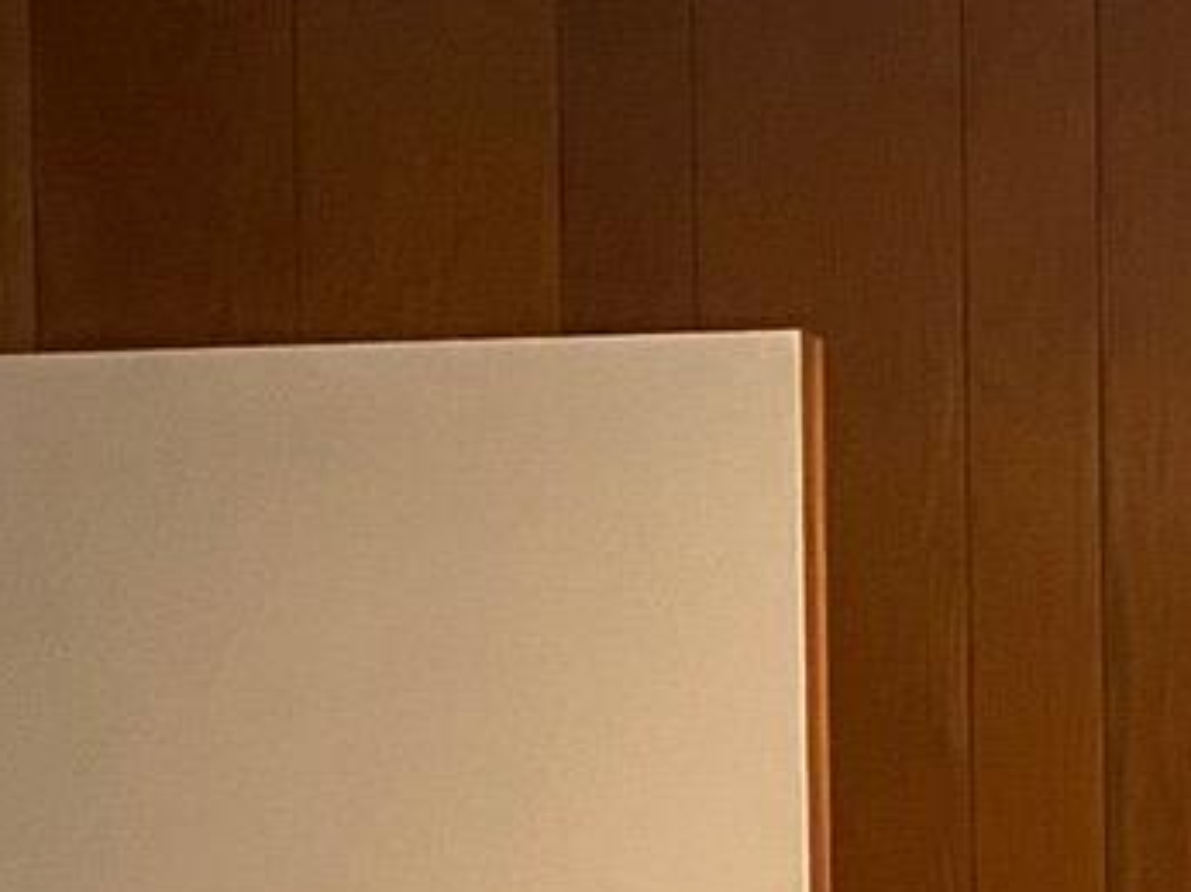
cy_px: 1818
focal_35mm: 154
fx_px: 5295
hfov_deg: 12.1
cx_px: 1917
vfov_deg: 9.0
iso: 400
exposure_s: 1/40
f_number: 1.8
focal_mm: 4.25
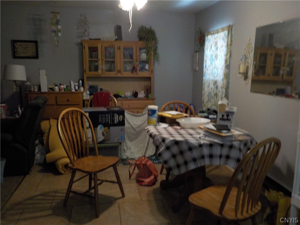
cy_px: 112
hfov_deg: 60.0
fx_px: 260
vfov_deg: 46.8
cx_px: 150
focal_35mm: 30
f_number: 3.3
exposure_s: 1/15
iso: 450
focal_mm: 4.1
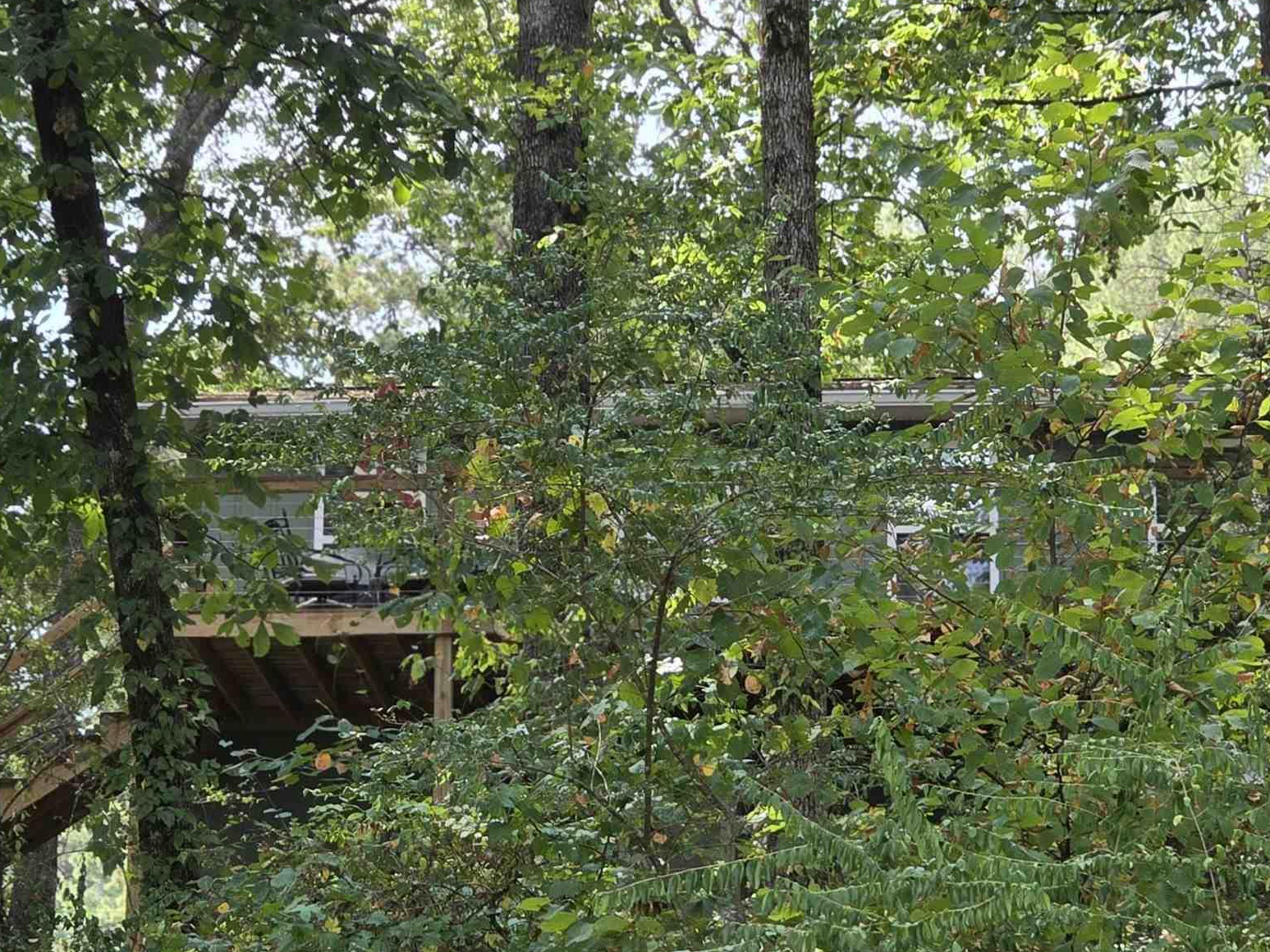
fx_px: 5026
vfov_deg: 10.8
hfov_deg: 14.4
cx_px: 437
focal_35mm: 137
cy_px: 501
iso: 50
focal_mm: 7.9
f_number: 2.4
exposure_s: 1/202
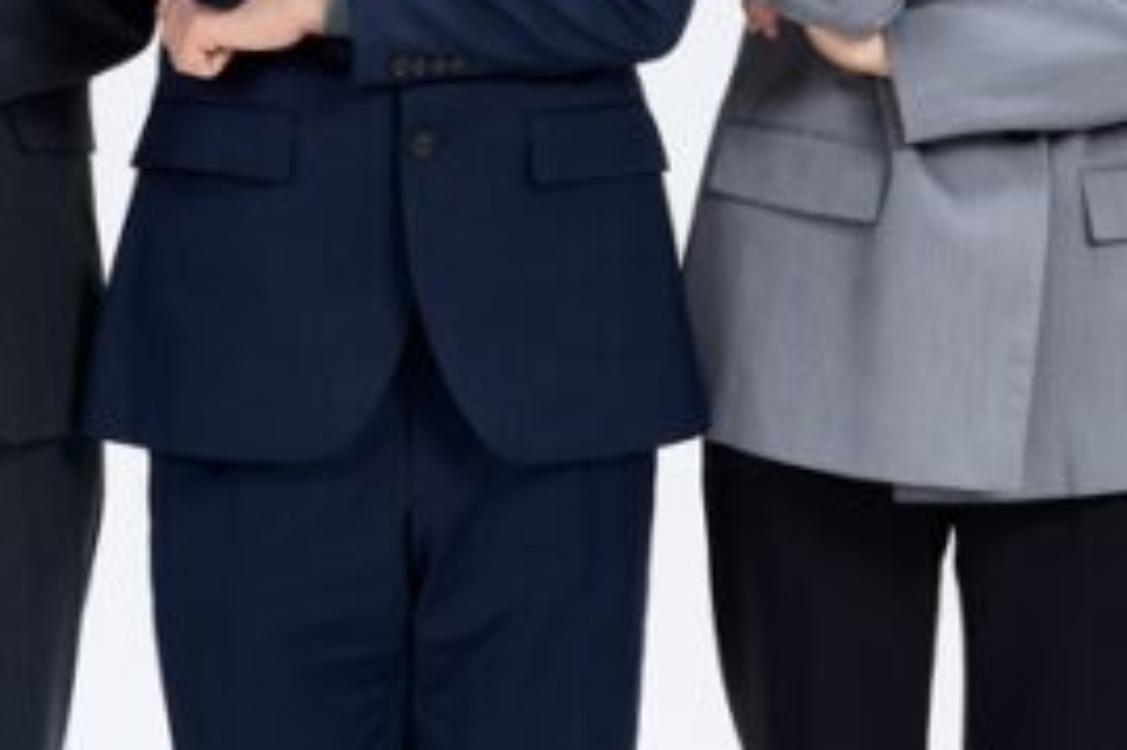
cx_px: 926
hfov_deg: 10.6
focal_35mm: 194
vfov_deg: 7.0
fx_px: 6069
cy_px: -193
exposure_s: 1/160
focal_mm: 68
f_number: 7.1
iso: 200
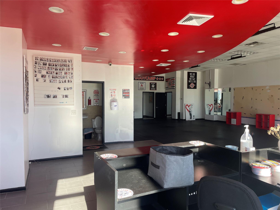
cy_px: 105
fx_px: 210
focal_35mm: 26
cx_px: 140
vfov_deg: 53.1
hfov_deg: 67.3
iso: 32
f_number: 1.6
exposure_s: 1/228
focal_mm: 4.2
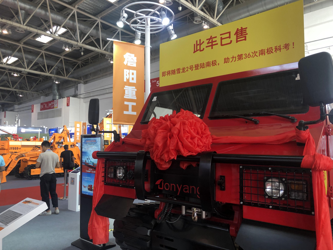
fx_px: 269
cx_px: 166
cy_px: 125
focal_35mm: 28
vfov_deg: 49.7
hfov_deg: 63.4
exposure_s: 1/33
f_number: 1.8
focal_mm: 3.99
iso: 32
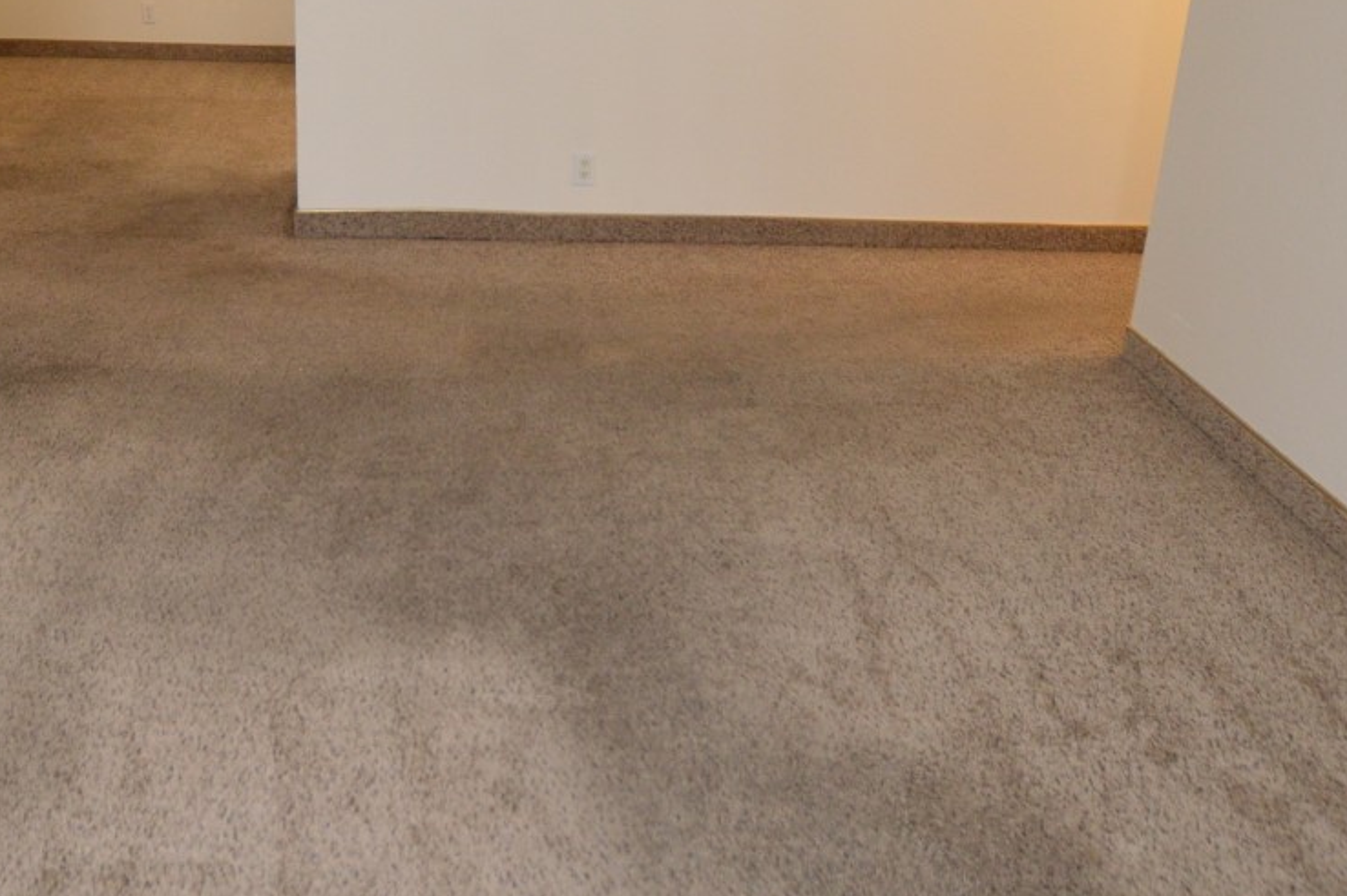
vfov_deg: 38.9
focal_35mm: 33
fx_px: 1234
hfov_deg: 56.2
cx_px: 469
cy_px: 232
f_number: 3.5
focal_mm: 10
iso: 720
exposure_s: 1/60
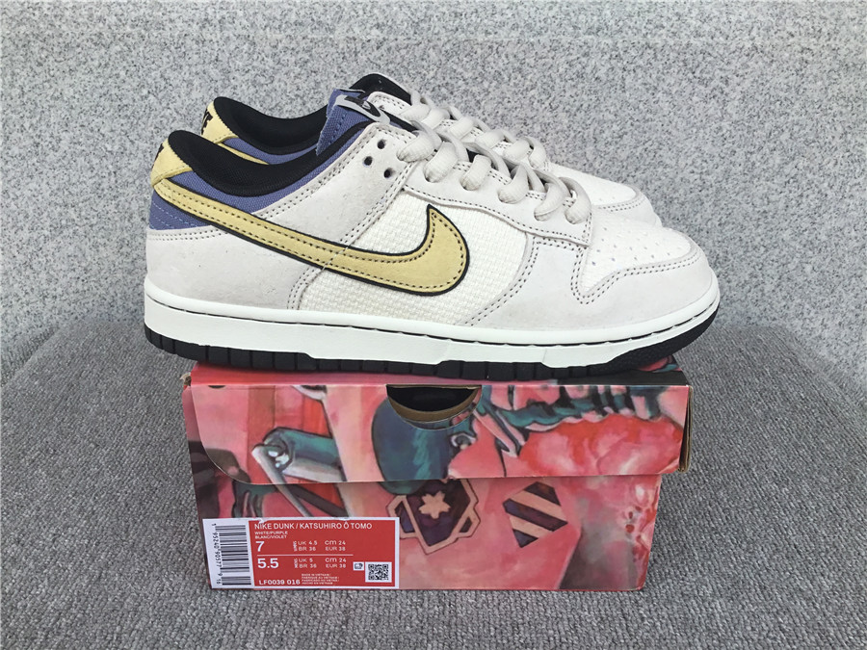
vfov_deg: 45.4
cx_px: 434
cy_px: 325
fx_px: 776
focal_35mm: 31
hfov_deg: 58.4
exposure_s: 1/558
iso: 25
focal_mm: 3.3
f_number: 2.4
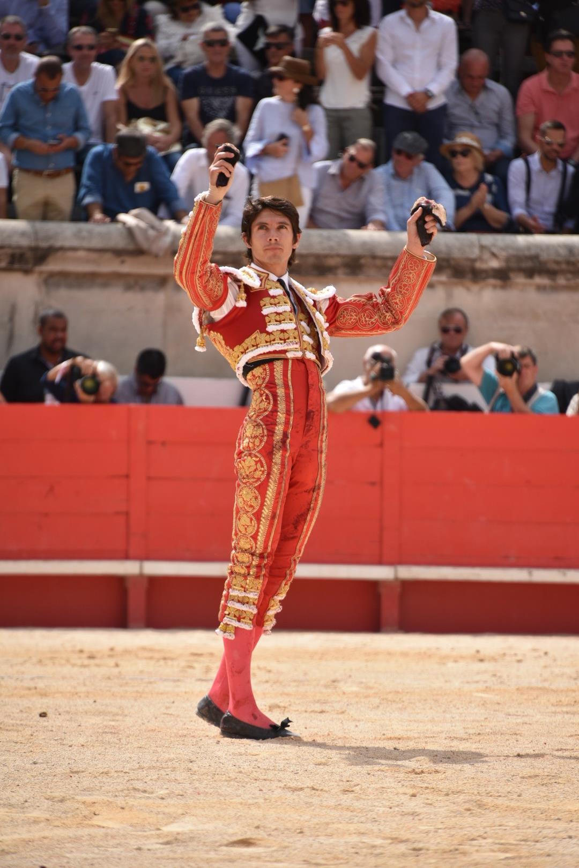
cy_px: 434
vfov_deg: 6.9
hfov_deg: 4.6
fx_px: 7237
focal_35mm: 300
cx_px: 290
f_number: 6.3
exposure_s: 1/1600
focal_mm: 300
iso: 400
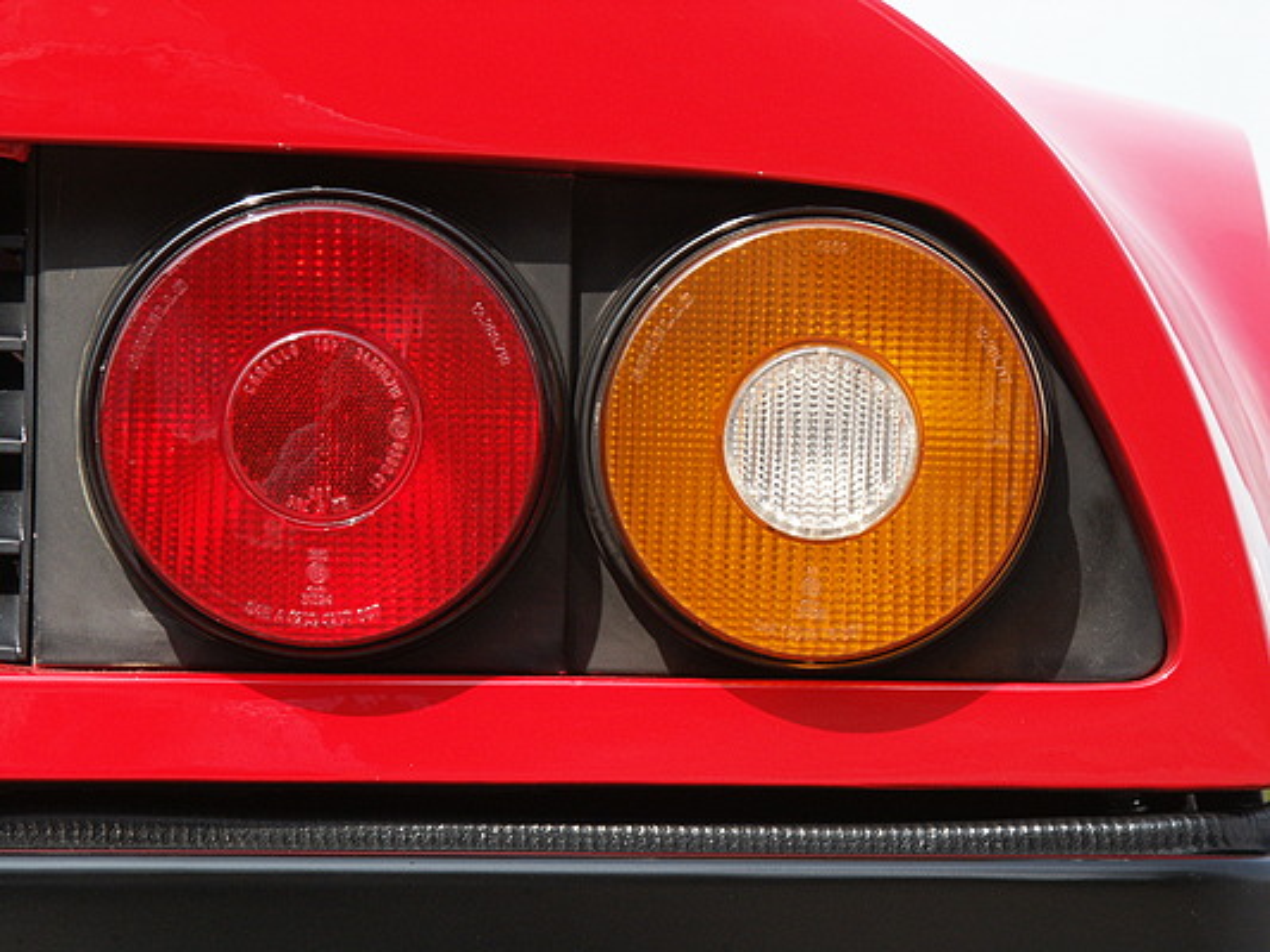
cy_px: 476
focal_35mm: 199
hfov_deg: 9.9
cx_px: 635
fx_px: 7303
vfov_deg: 7.5
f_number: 5.6
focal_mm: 50.48
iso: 100
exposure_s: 1/250
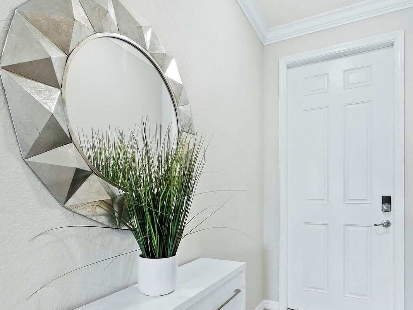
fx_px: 250
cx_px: 228
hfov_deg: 78.8
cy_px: 200
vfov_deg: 62.3
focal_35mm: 21
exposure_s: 1
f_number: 11
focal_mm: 7
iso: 400
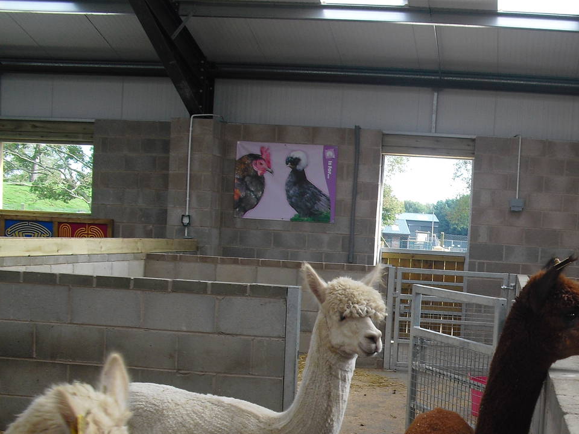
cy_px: 342
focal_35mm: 60
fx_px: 1004
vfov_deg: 24.1
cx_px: 463
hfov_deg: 31.4
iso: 100
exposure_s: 1/125
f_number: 3.1
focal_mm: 6.3
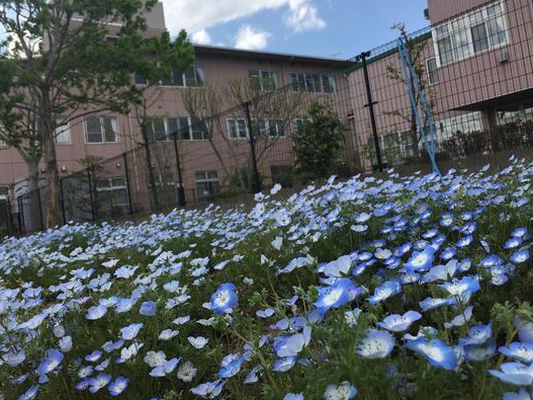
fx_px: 508
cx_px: 260
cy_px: 176
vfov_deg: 42.9
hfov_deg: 55.4
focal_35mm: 33
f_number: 2.2
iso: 25
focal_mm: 4.15
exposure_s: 1/974
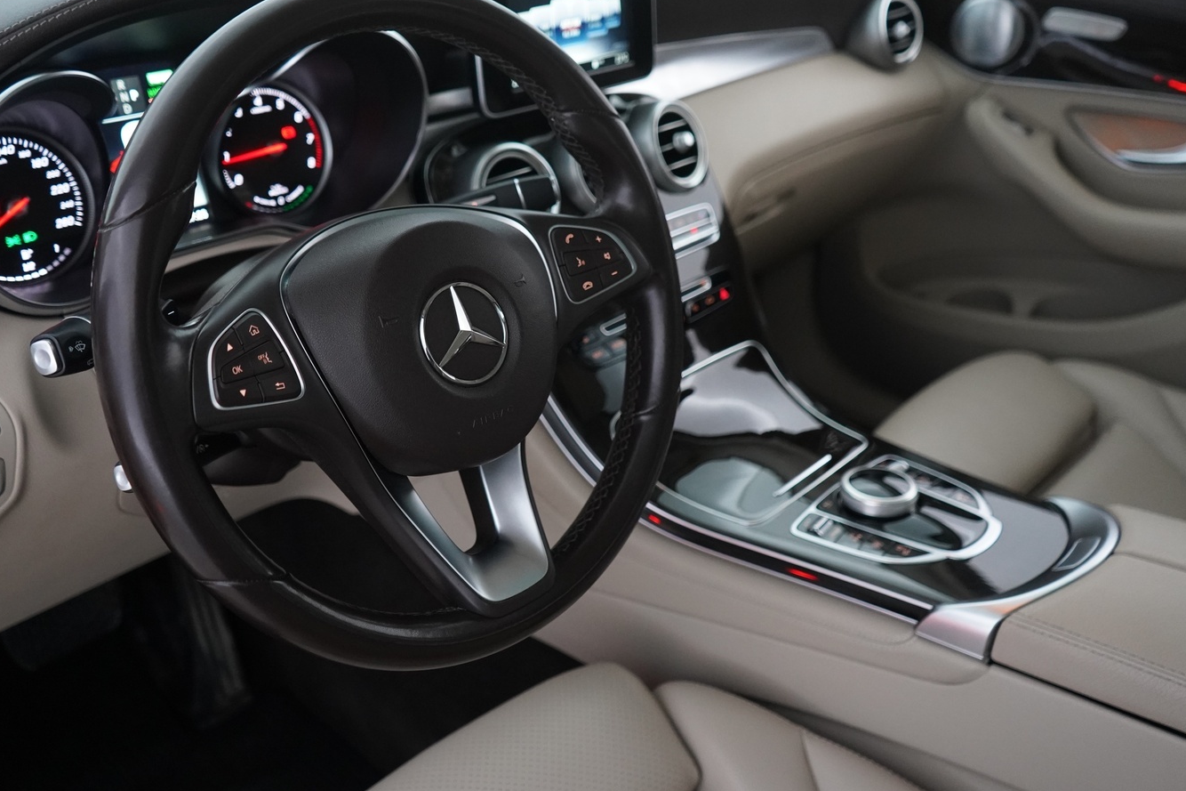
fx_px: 1120
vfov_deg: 38.8
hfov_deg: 55.7
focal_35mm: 34
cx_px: 538
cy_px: 341
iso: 4000
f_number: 3.5
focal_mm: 28
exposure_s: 1/60
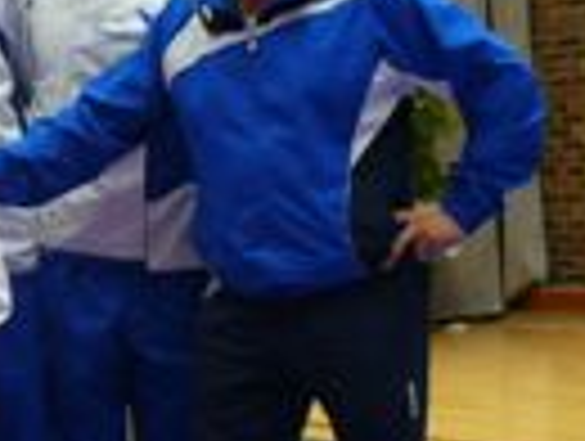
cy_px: 207
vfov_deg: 11.5
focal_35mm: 129
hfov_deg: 14.1
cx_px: -333
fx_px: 2184
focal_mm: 7.4
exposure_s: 1/25
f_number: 2.8
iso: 200
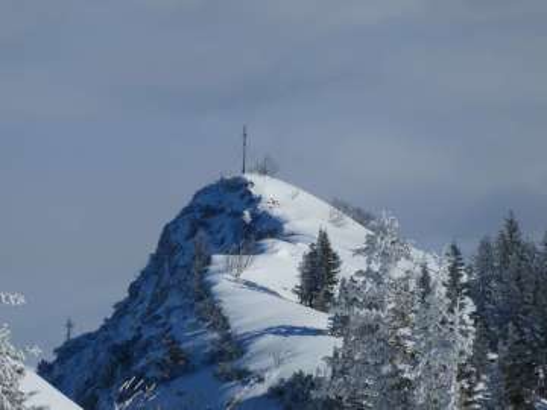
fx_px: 8976
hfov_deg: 3.5
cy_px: 205
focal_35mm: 568
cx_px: 274
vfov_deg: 2.6
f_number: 6.3
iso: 80
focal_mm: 101.7
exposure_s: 1/1000
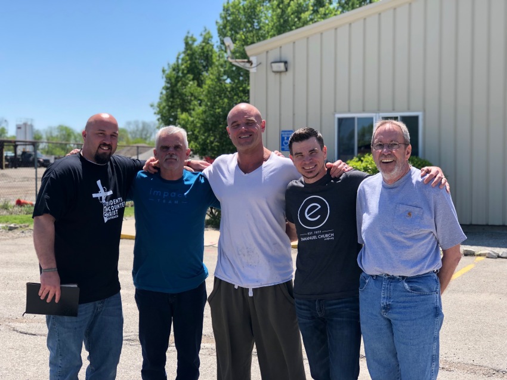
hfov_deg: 33.8
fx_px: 835
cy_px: 190
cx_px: 254
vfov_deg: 25.6
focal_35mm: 57
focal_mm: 6.6
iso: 20
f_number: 2.8
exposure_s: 1/379
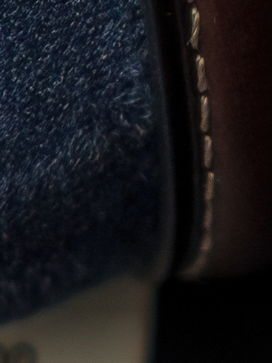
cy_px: -715
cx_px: 189
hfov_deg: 1.8
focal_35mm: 818
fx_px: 8567
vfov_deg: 2.4
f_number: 4
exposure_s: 1/60
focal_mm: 70
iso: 160
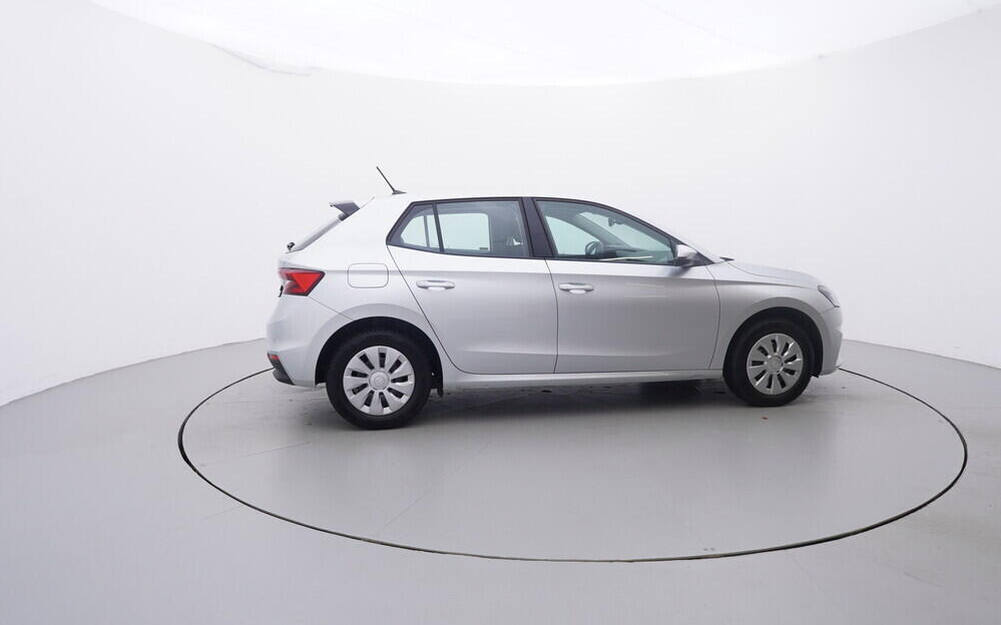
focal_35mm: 24
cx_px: 512
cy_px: 304
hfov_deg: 75.9
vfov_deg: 52.0
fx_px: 642
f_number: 5
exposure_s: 1/80
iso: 200
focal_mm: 15
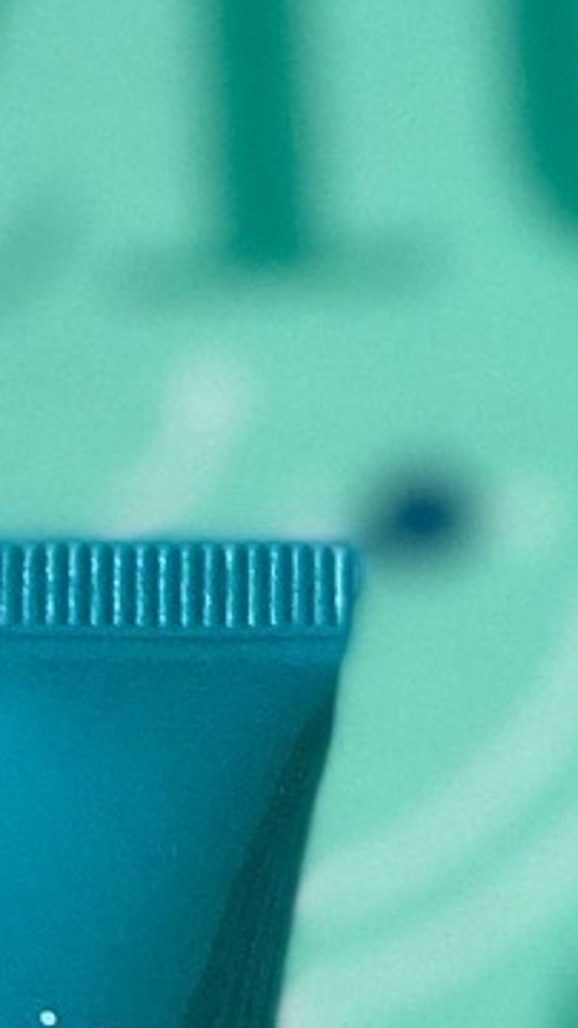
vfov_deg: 6.0
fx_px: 9507
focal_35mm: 349
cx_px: -512
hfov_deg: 3.5
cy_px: 2099
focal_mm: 6.6
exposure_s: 1/60
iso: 80
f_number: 2.8
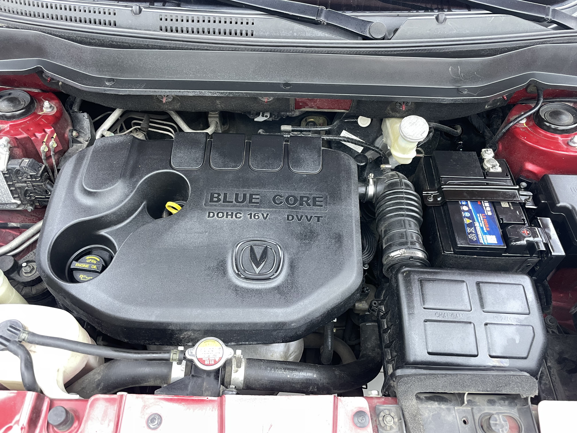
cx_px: 288
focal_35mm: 26
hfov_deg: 67.3
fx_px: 433
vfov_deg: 53.1
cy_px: 216
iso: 125
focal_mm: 4.2
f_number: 1.6
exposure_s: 1/50
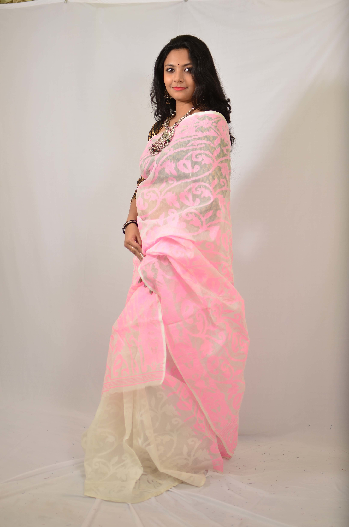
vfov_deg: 37.9
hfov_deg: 25.6
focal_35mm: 52
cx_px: 174
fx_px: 767
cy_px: 264
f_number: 1.8
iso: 100
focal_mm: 35
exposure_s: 1/250
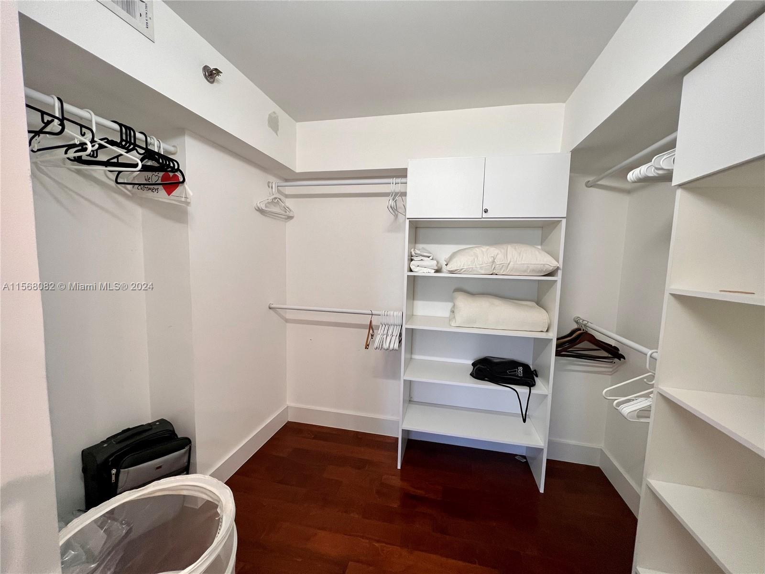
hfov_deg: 106.2
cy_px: 287
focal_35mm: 13
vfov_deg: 89.9
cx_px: 382
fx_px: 287
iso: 125
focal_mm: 1.57
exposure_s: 1/120
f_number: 1.8
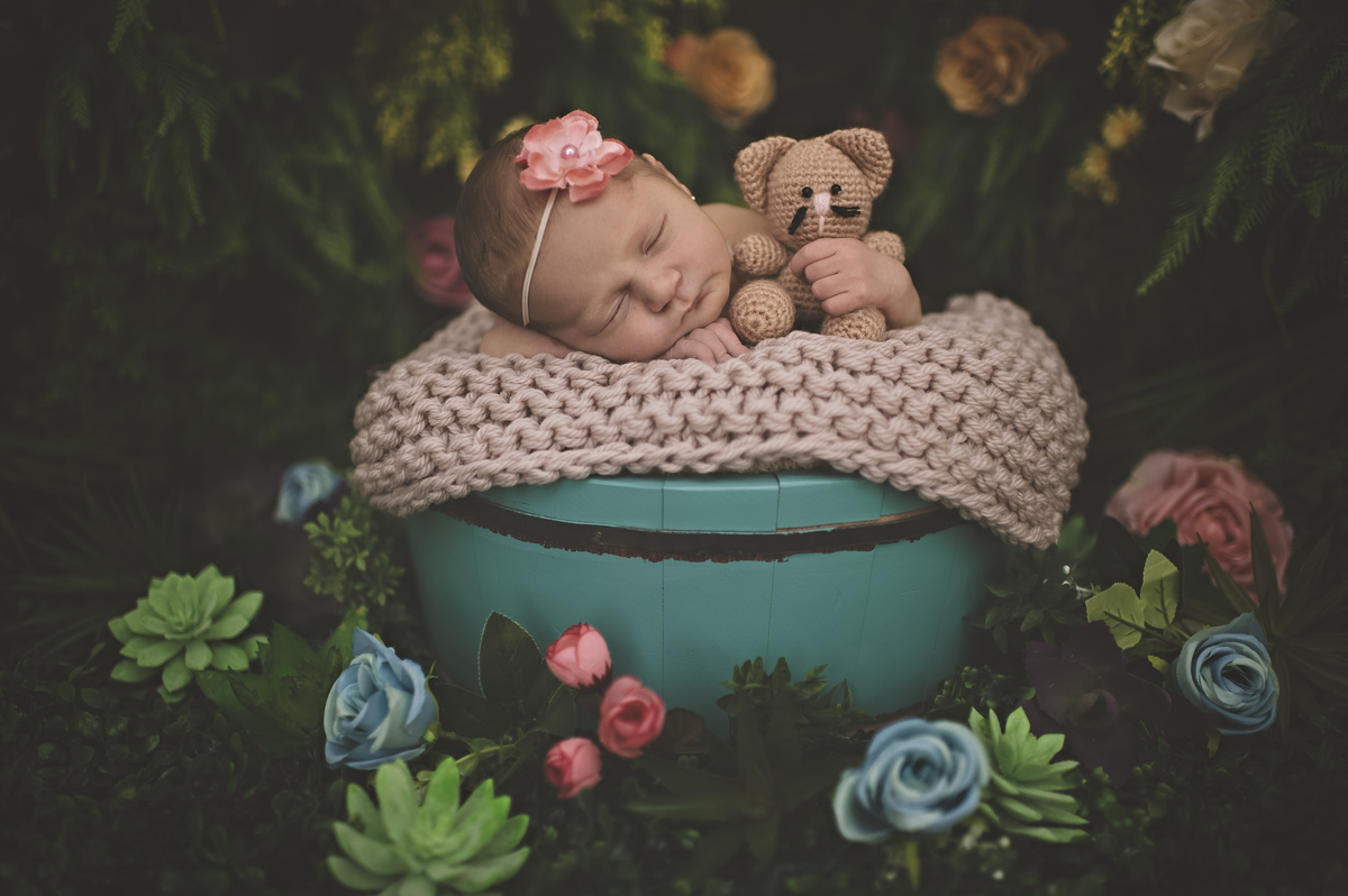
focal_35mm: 35
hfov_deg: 54.5
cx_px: 674
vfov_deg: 37.8
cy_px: 448
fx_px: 1309
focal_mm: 35
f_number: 1.6
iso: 200
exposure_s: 1/125
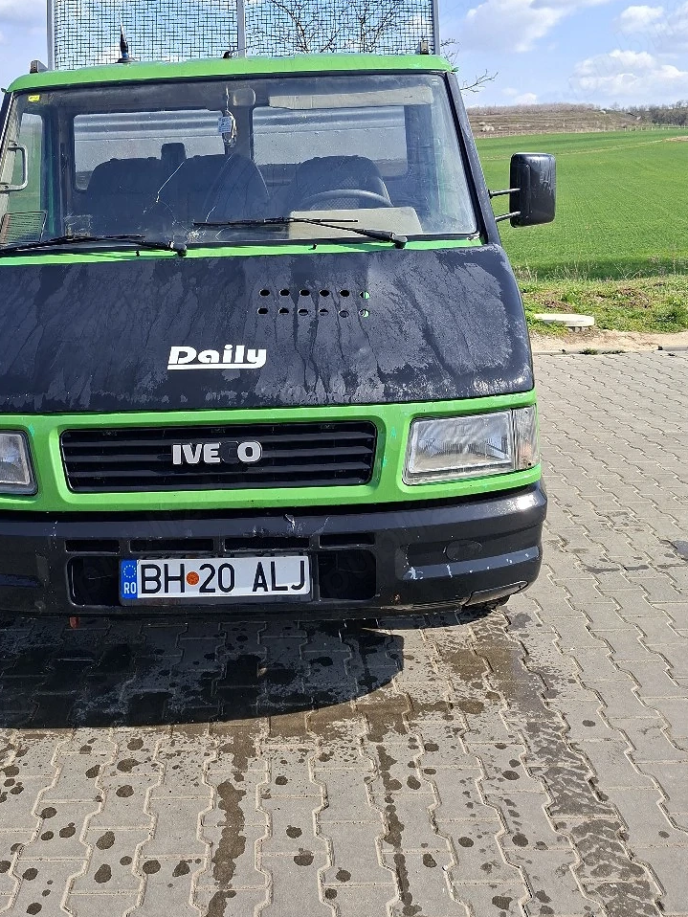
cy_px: 309
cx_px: 237
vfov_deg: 55.7
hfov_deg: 43.6
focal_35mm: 32
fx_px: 848
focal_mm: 5.54
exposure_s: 1/1429
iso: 50
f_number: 1.8
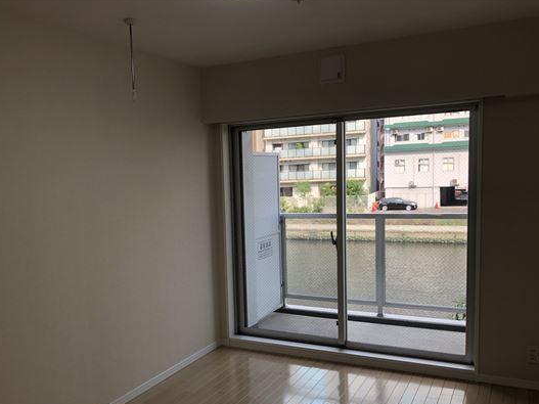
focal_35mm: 34
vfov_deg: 41.6
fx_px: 529
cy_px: 239
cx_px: 223
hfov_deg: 53.7
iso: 20
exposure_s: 1/180
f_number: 1.8
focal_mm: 3.99
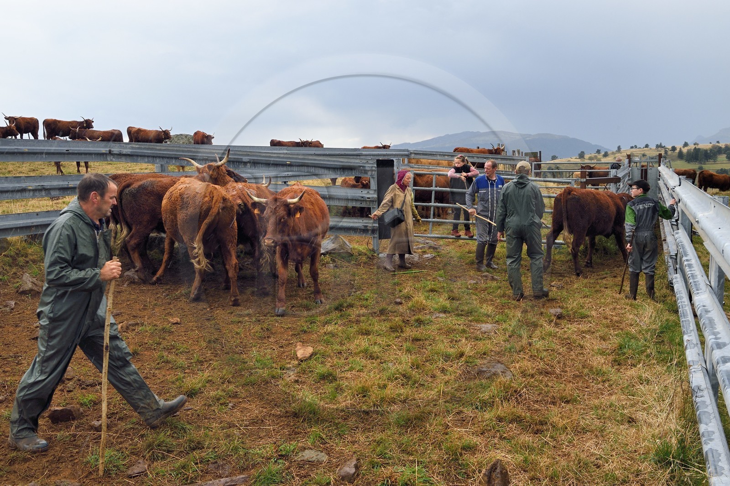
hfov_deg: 62.0
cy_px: 243
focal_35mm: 30
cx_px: 365
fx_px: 608
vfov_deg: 43.6
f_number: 14
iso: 800
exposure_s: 1/250
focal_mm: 30
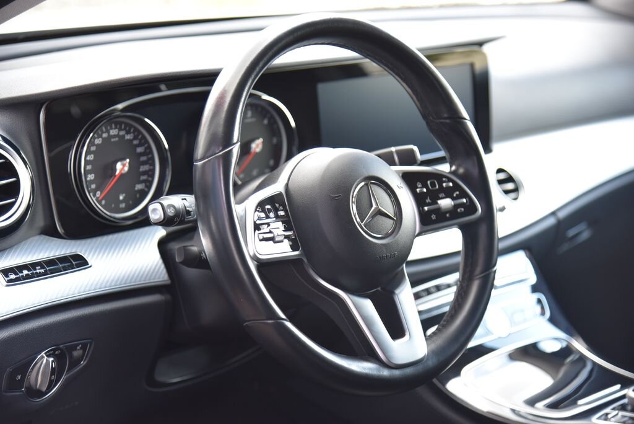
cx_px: 317
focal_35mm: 85
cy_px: 212
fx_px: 1498
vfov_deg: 16.1
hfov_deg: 23.9
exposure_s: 1/50
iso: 500
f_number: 4
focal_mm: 85
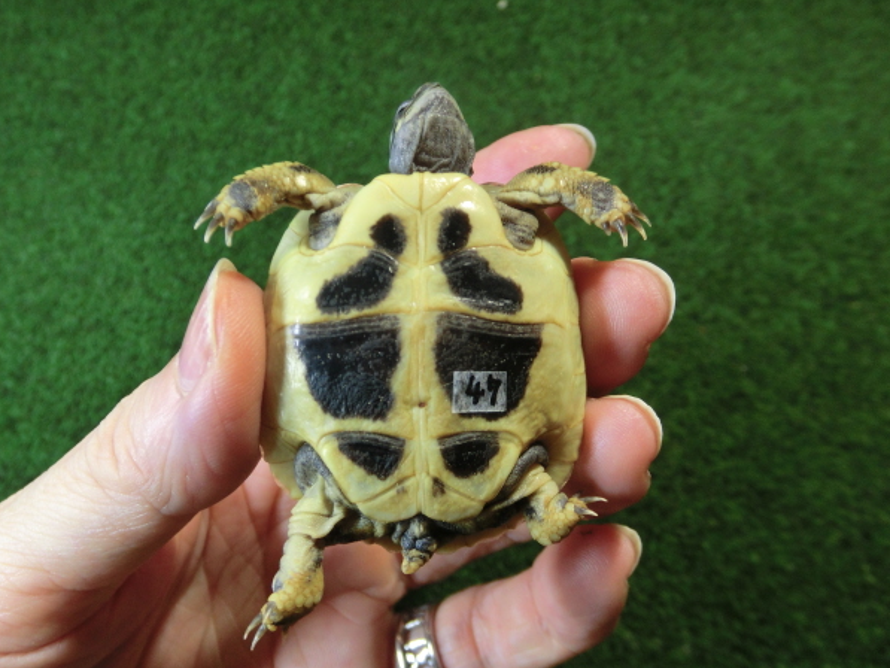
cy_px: 356
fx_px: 771
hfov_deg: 59.9
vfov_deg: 46.8
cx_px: 425
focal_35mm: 30
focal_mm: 5
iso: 250
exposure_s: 1/60
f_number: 3
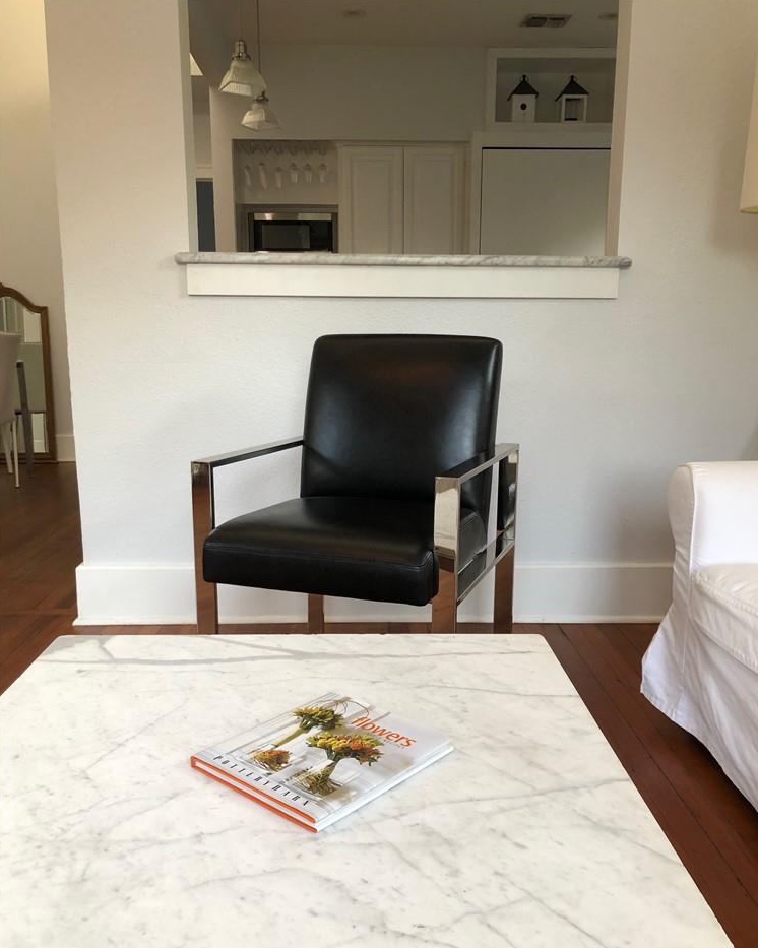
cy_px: 516
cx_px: 384
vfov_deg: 58.7
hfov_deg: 48.5
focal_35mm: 30
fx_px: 842
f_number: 1.8
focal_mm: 4
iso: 40
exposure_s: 1/24
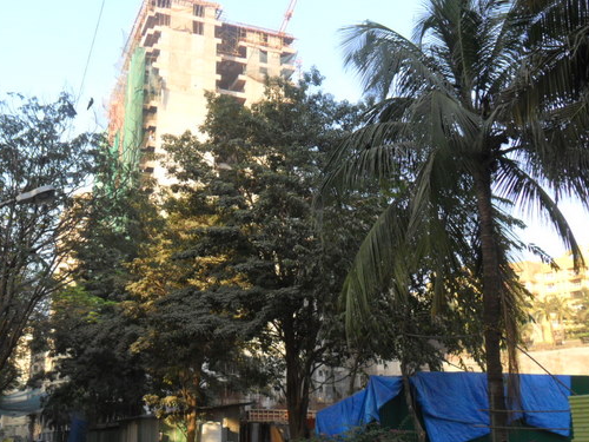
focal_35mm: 41
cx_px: 229
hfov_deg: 45.5
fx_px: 698
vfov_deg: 35.1
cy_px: 226
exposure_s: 1/125
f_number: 3.7
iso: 100
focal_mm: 5.7
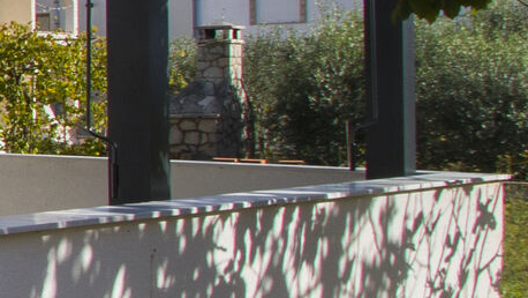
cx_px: -764
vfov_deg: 12.6
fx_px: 1345
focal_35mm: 96
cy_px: 83
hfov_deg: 14.2
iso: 100
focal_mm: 10
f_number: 11
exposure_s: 1/250
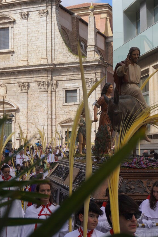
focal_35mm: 68
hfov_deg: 20.0
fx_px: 448
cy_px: 111
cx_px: 76
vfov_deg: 29.7
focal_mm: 30
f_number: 5.6
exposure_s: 1/400
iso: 100
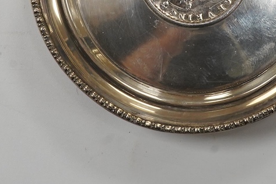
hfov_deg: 19.0
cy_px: -15
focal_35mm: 107
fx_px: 820
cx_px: 192
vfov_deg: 12.6
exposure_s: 1/100
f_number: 18
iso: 2500
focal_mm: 30
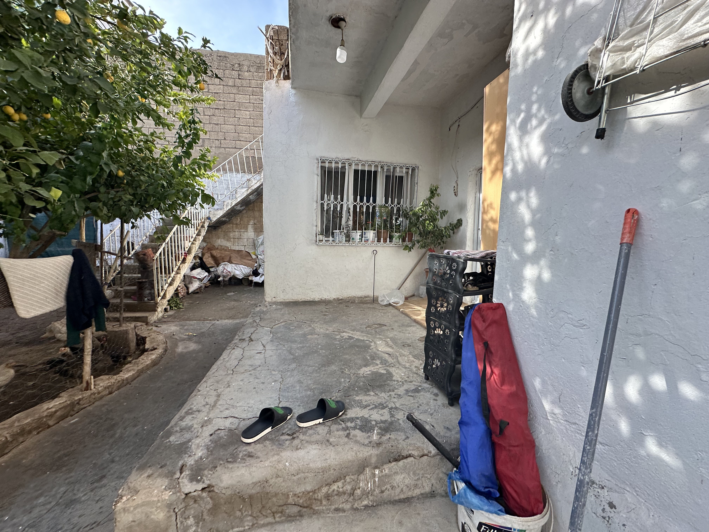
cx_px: 354
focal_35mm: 14
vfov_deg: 85.7
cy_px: 266
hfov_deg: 102.1
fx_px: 287
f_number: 2.2
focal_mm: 2.22
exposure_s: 1/245
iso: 40
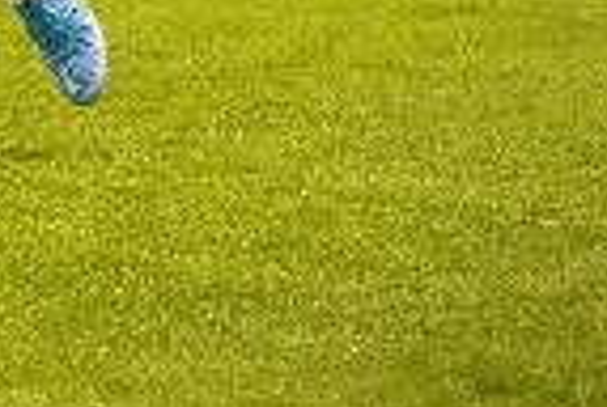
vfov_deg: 2.9
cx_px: -777
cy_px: -519
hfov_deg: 4.3
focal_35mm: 467
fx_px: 7891
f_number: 3.5
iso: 4000
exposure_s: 1/160
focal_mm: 100
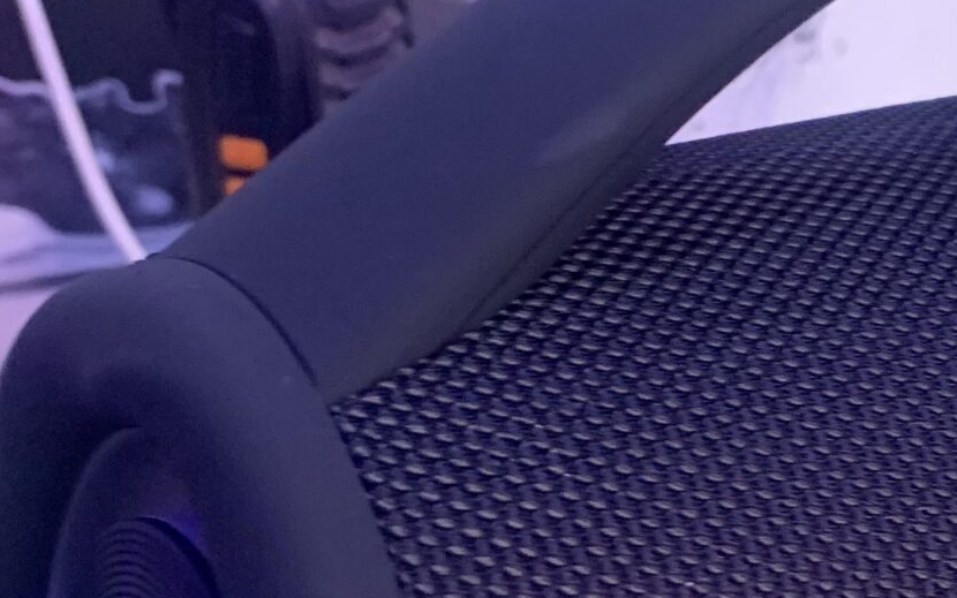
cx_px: 977
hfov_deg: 23.3
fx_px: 2217
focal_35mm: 85
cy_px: 542
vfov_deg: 15.2
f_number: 1.8
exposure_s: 1/50
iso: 160
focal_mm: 4.25
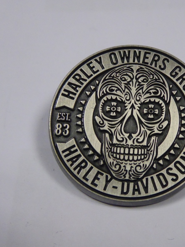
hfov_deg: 23.5
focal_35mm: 62
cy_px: 124
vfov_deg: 31.2
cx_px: 130
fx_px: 442
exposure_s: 1/125
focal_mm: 7.8
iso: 640
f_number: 3.9
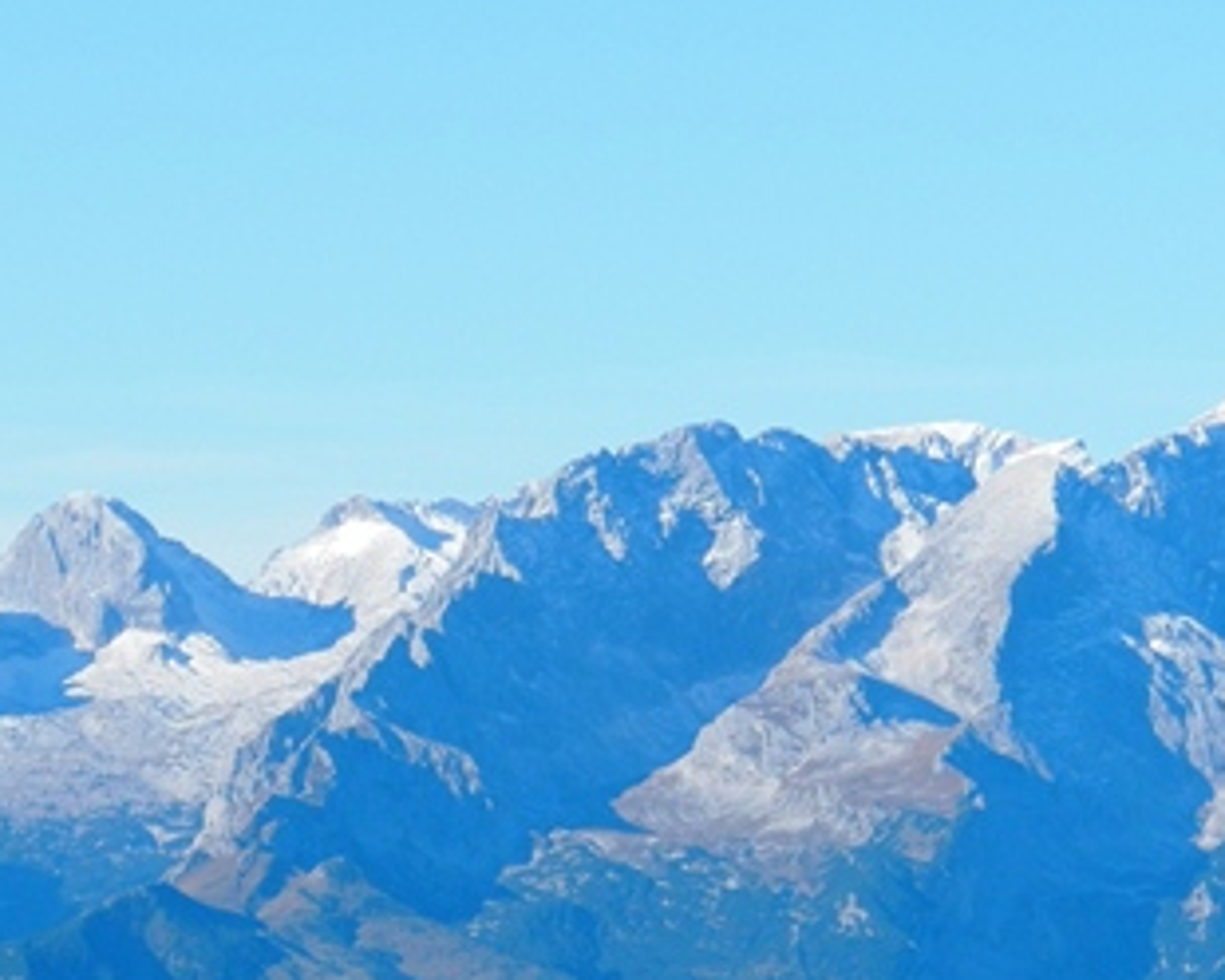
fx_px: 12037
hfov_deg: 5.8
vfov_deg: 4.7
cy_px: 518
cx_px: 644
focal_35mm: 332
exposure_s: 1/800
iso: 160
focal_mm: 29.7
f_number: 5.3
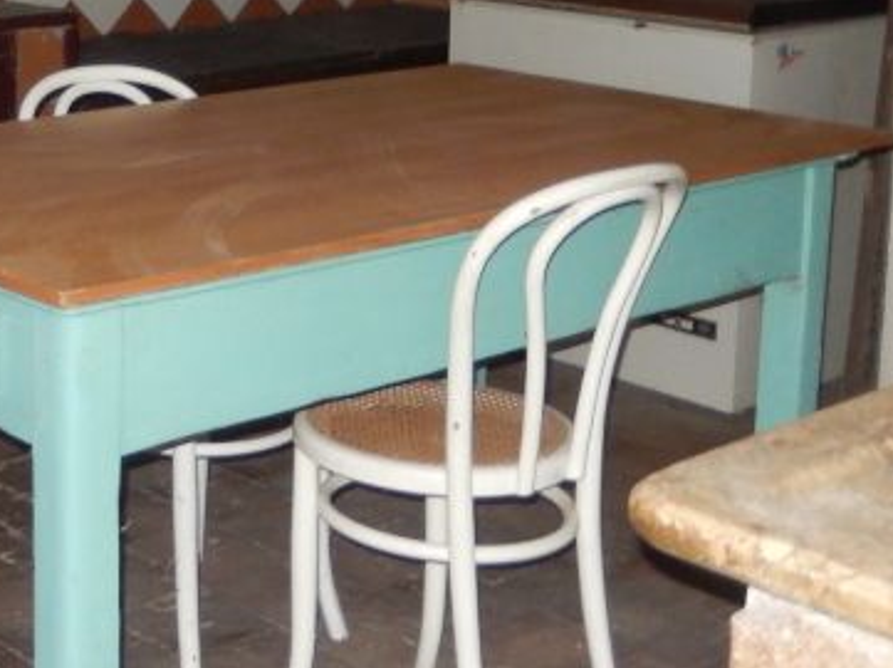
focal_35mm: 71
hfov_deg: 26.4
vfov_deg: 20.4
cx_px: 62
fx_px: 1830
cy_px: 94
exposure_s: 1/30
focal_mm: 4.5
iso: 320
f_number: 3.4
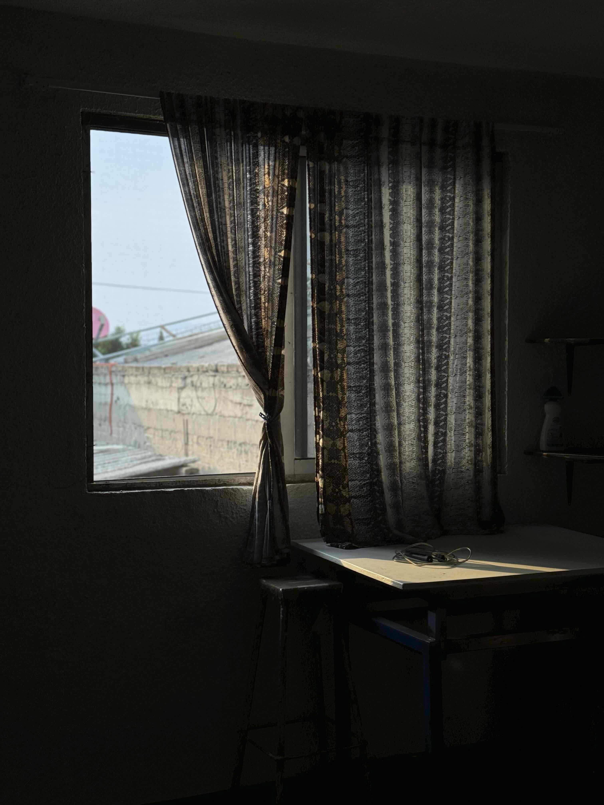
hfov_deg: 30.3
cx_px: 302
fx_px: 1117
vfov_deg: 39.7
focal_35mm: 48
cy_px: 402
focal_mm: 6.76
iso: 64
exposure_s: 1/558
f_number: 1.78
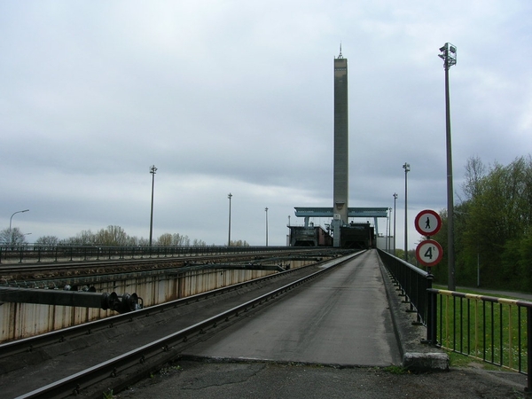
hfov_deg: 54.0
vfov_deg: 41.8
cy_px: 200
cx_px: 266
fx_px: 523
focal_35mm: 34
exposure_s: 1/425
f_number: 4.9
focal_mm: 5.7
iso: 50
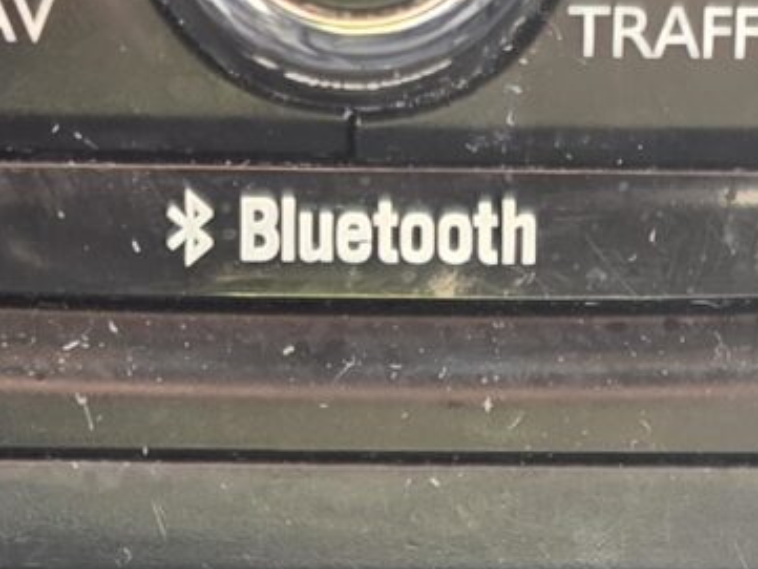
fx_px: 3570
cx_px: 351
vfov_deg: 8.7
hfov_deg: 12.1
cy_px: 1098
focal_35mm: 163
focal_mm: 6.25
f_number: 1.7
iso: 250
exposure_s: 1/100
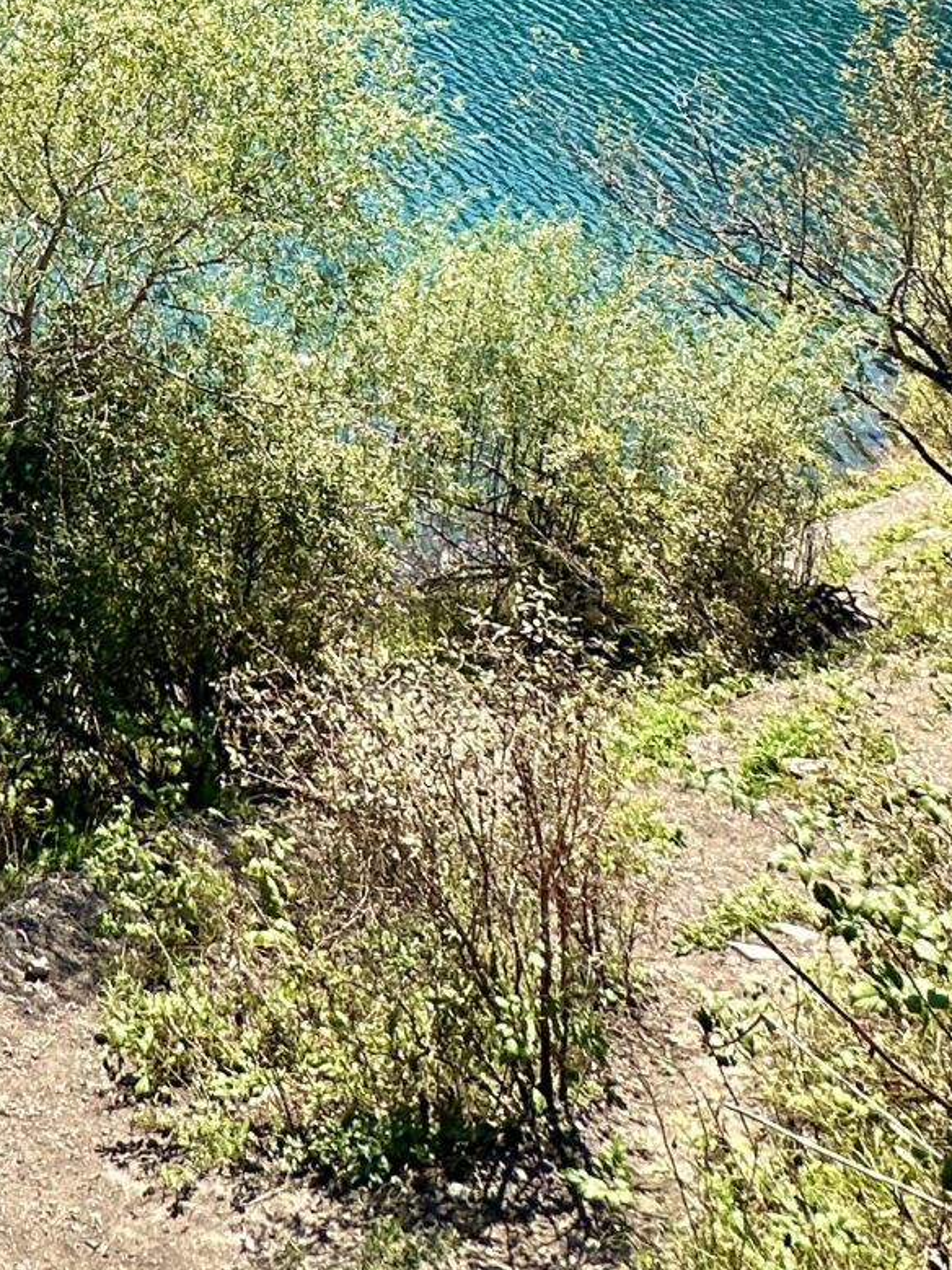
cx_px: -350
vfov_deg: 31.0
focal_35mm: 46
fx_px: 1687
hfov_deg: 25.9
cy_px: -422
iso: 40
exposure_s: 1/615
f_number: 2.2
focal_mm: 2.22
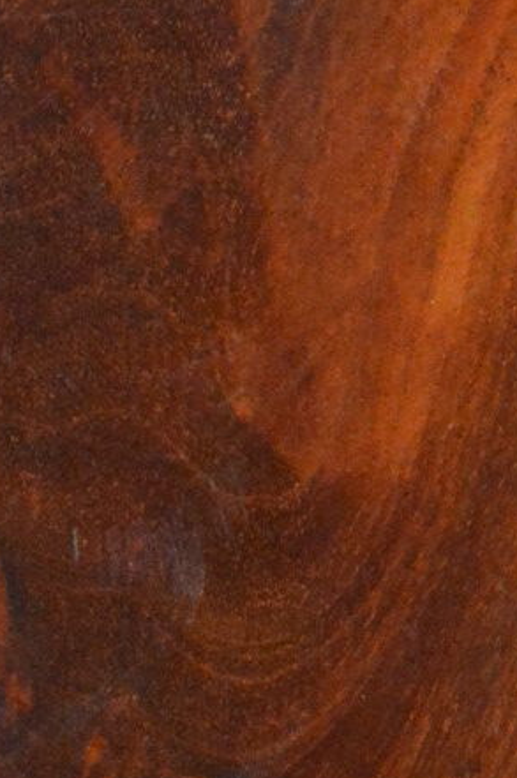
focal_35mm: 358
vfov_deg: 5.6
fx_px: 7738
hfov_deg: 3.8
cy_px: 1510
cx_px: -404
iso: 3200
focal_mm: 35
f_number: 5
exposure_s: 1/60
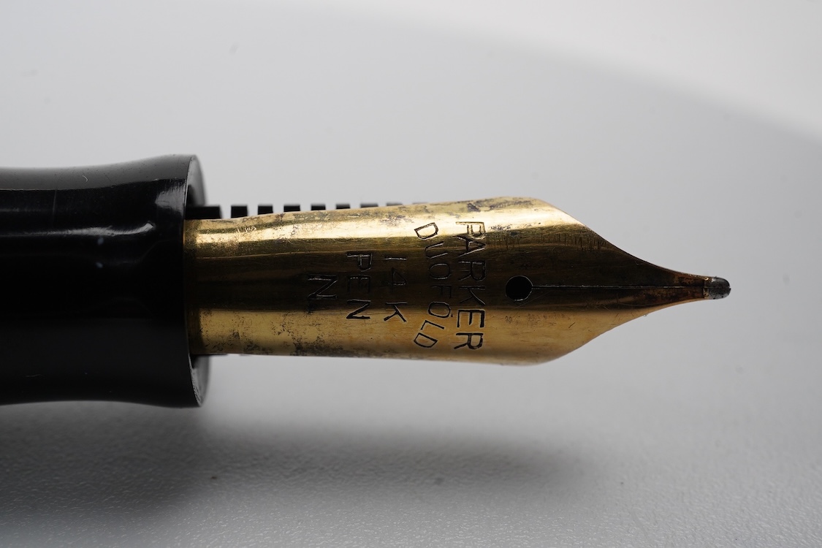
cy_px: 274
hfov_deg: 43.6
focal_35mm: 45
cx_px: 411
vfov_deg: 29.9
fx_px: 1027
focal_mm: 30
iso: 400
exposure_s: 1/100
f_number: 22
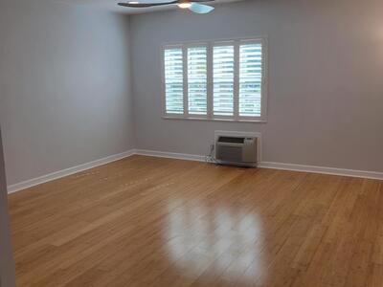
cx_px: 192
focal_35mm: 26
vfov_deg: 53.1
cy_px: 144
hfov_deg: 67.3
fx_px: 288
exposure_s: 1/192
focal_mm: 5.4
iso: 40
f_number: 1.8
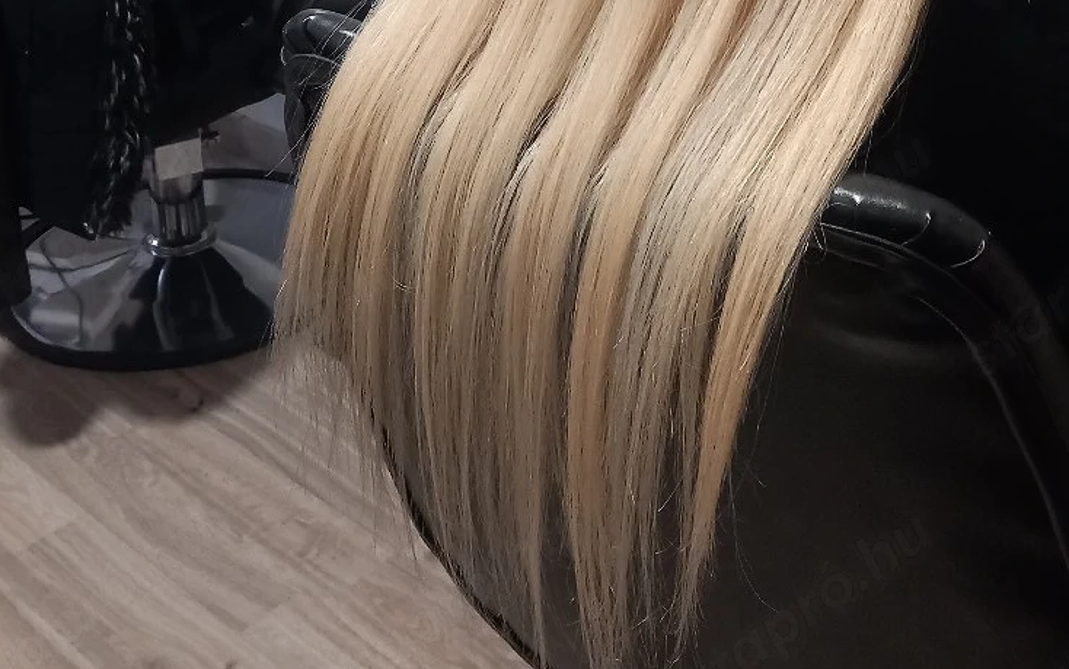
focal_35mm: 52
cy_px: -66
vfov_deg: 23.4
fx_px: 1515
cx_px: 529
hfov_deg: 38.9
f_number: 1.8
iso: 250
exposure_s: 1/30
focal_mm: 4
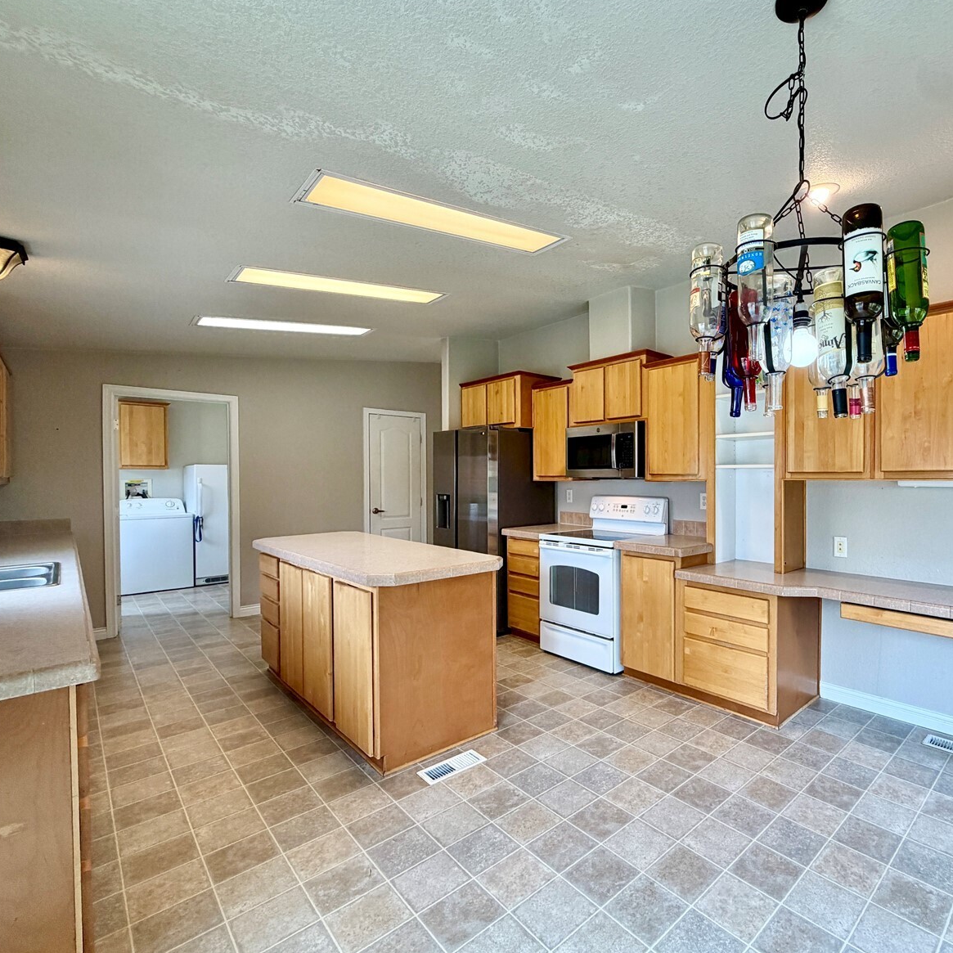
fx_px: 530
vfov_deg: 84.0
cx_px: 603
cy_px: 483
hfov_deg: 82.2
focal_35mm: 17
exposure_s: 1/120
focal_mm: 2.22
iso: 125
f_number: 2.2
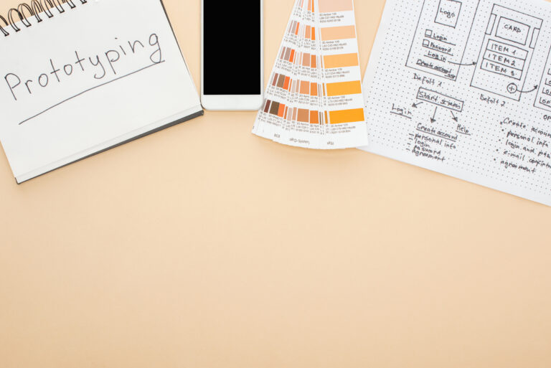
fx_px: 766
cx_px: 276
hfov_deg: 39.6
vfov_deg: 27.0
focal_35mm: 50
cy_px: 184
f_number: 9
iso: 250
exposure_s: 1/160
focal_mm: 50
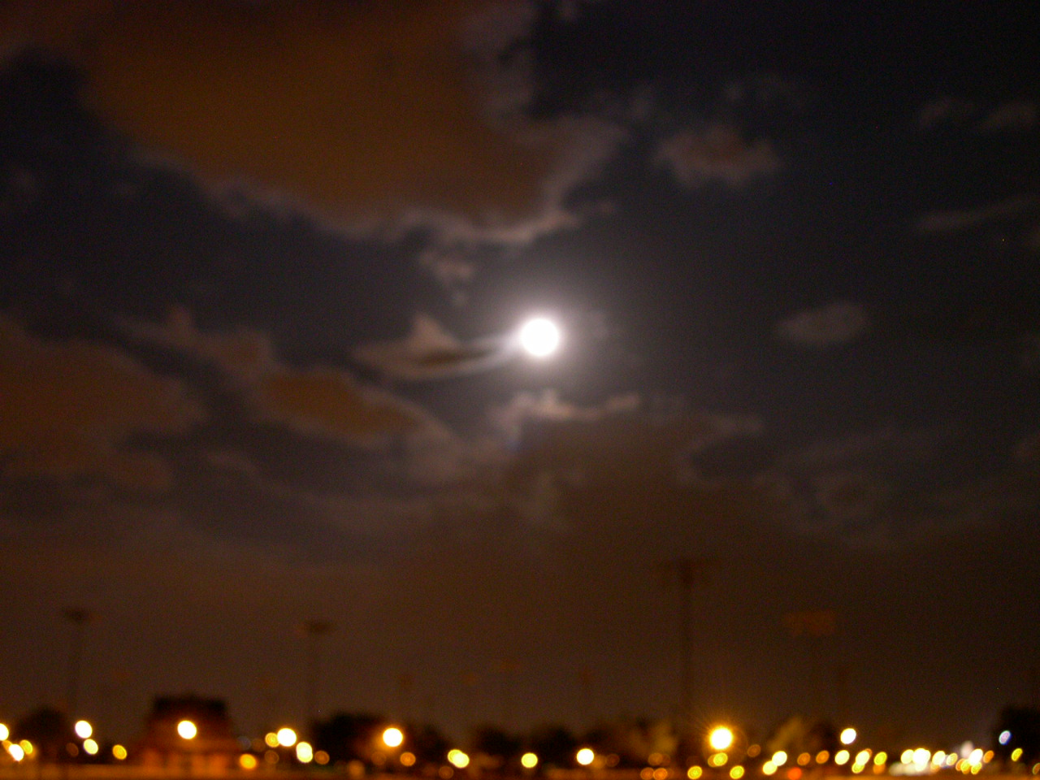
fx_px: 1142
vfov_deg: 37.7
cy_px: 390
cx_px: 520
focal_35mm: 38
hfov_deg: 49.0
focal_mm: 8
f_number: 2.8
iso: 400
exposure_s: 1
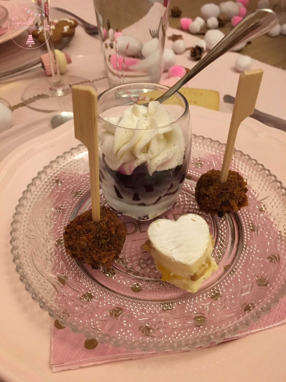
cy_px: 191
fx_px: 319
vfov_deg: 61.7
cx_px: 143
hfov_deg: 48.2
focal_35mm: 29
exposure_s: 1/17
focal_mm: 4.15
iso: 200
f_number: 2.2
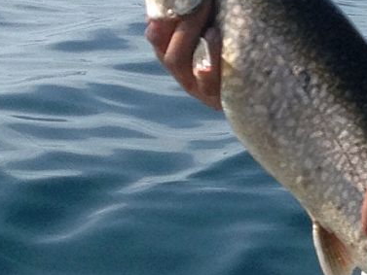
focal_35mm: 95
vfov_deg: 15.5
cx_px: 269
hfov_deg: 20.5
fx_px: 1008
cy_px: 192
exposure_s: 1/1416
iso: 50
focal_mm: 4.28
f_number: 2.4
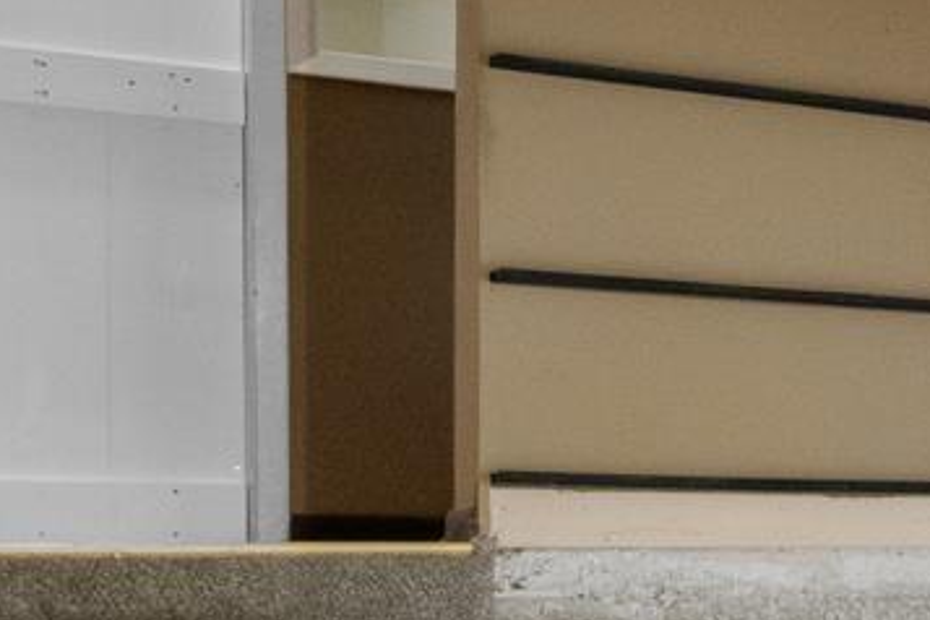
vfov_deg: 12.9
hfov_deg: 13.9
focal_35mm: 105
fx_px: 2712
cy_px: 556
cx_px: 2204
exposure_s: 1/1.25
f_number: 9
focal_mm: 10
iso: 200
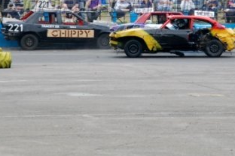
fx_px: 1906
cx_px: 174
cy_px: 8
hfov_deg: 7.0
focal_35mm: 292
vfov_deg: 4.7
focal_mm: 95
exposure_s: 1/500
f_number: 5.6
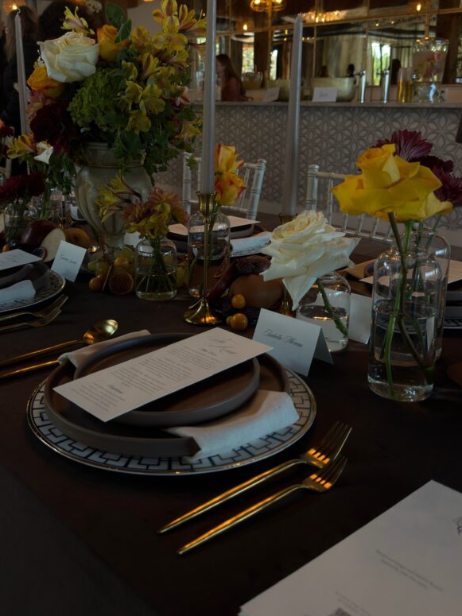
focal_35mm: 37
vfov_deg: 49.9
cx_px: 190
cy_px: 250
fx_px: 659
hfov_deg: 38.5
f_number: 1.78
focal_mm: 6.76
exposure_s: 1/120
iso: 80
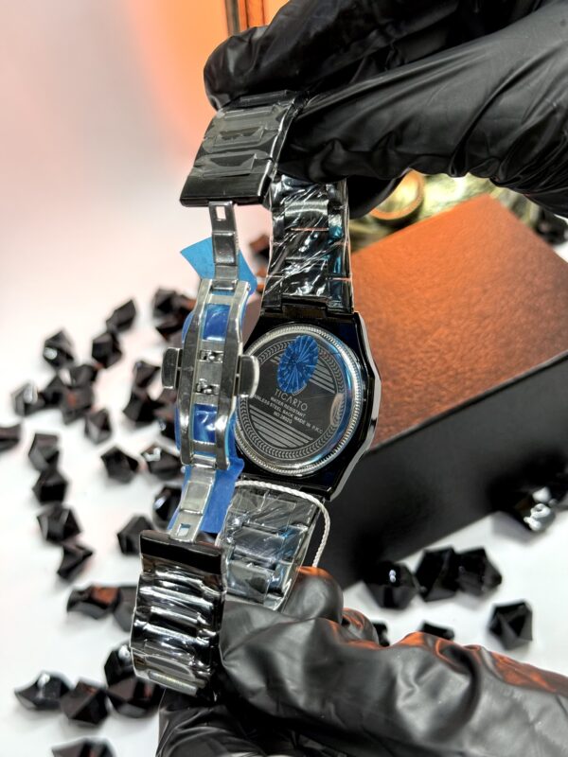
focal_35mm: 48
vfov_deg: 39.7
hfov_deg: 30.3
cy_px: 378
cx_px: 284
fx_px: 1050
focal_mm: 6.76
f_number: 1.78
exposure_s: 1/50
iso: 125
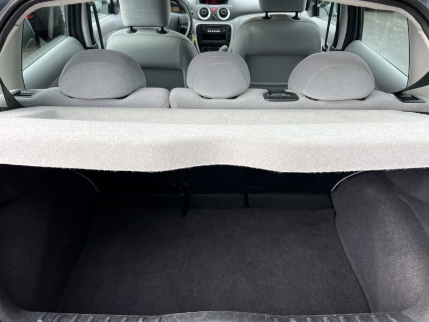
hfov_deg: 67.3
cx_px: 214
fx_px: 322
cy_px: 161
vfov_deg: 53.1
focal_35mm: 26
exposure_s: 1/255
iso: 40
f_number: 1.5
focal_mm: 5.7
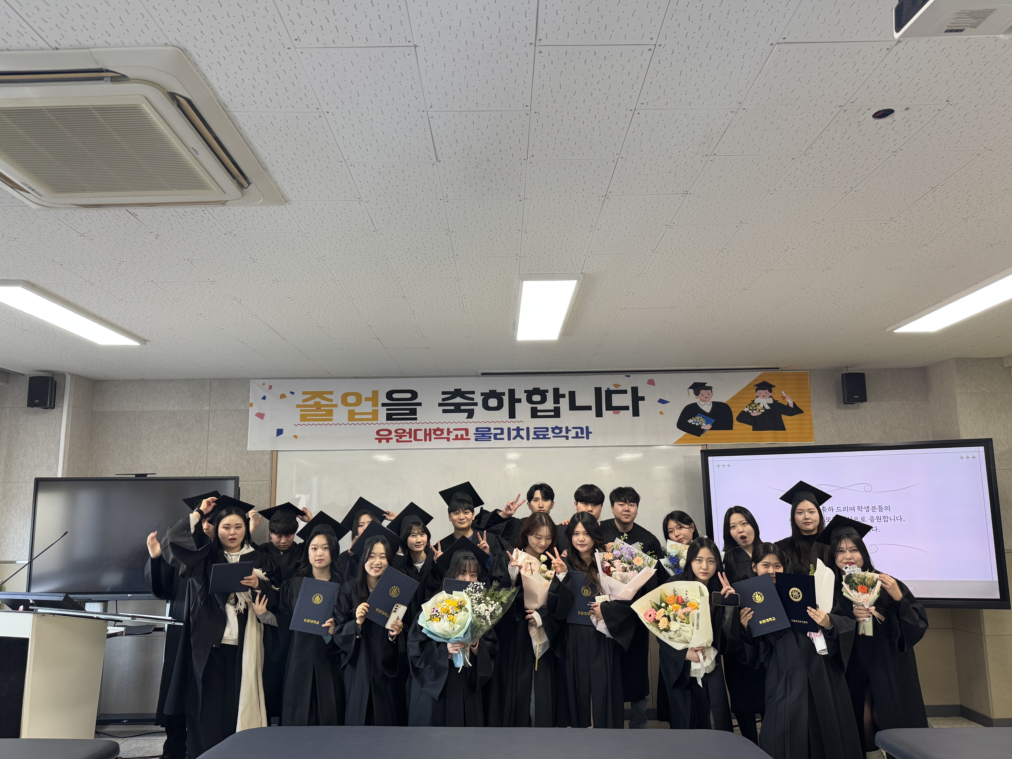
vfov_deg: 54.9
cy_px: 390
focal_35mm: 25
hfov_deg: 69.4
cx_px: 496
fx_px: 731
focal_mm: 6.76
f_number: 1.78
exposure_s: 1/90
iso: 160
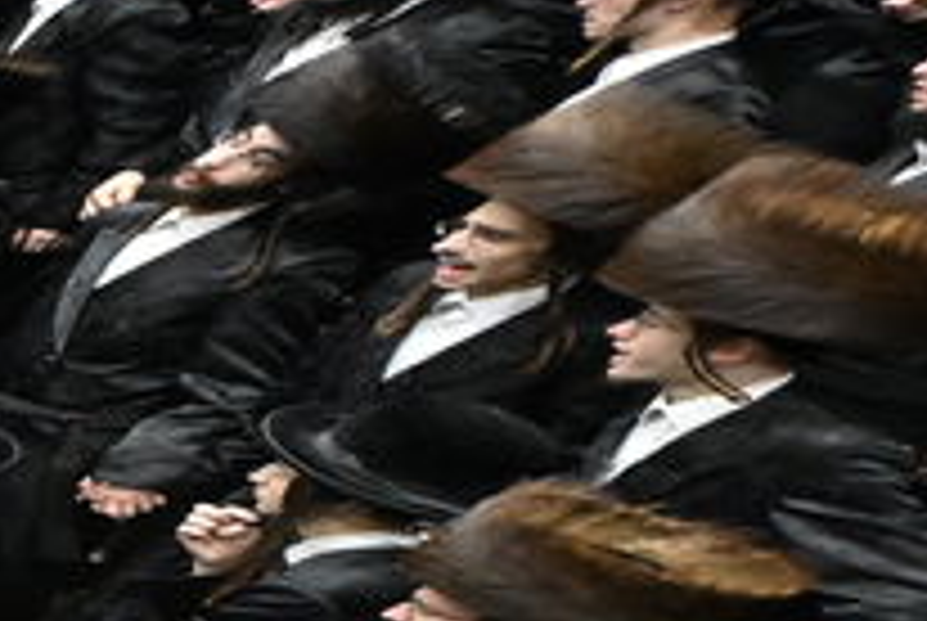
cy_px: 565
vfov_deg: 14.3
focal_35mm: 95
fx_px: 2450
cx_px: -1894
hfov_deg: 11.3
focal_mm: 14
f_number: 6.3
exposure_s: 1/250
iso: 2500
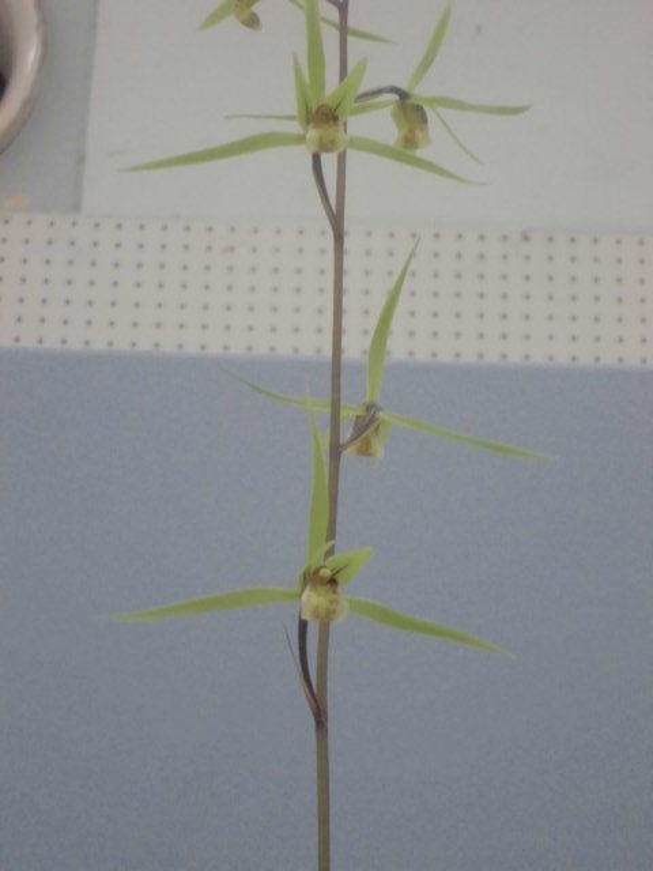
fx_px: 2691
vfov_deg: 18.4
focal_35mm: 107
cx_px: 326
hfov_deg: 13.8
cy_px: 436
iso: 800
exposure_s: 1/60
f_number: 5.1
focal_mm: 19.2
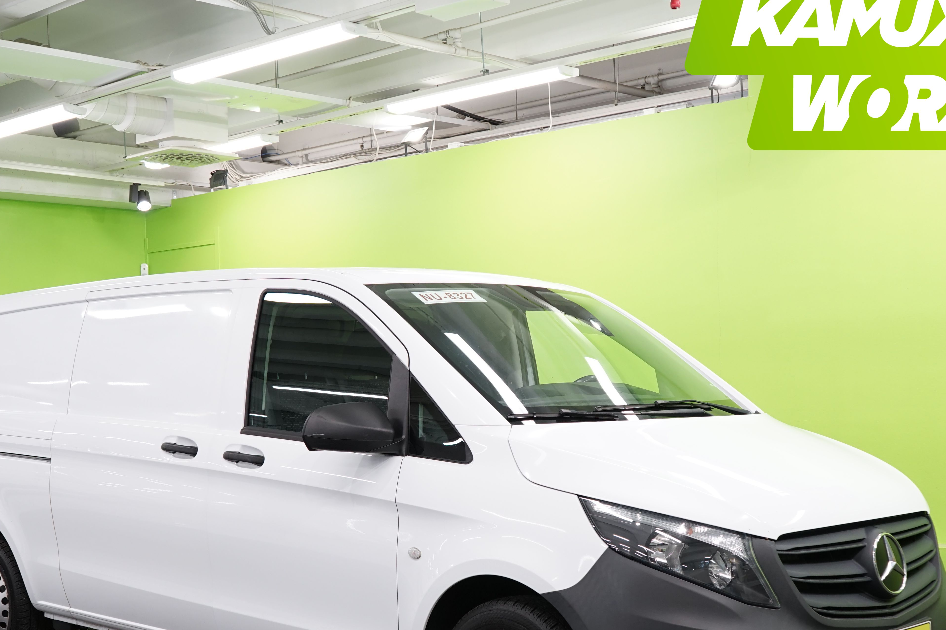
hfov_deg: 37.5
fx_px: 1393
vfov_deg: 25.4
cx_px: 471
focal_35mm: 53
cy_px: 400
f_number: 6.3
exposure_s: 1/30
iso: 500
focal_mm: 34
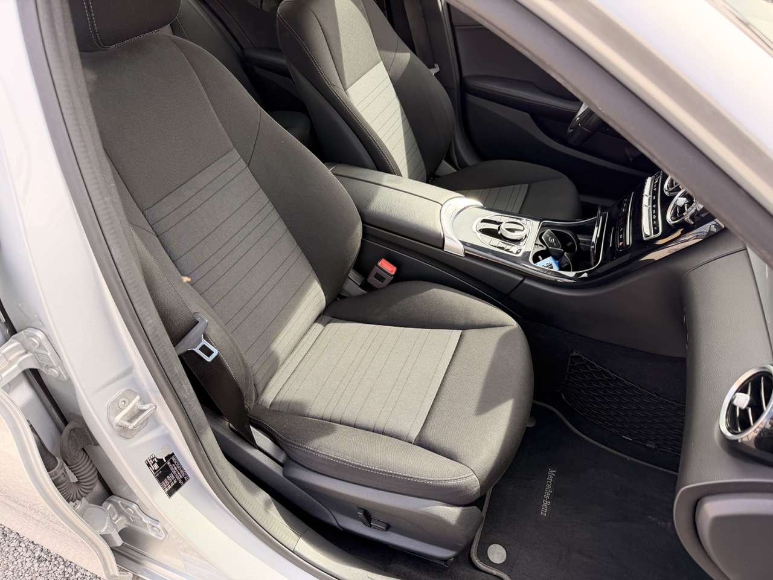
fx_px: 536
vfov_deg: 56.8
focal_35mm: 24
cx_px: 386
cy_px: 290
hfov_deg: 71.6
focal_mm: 6.76
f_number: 1.78
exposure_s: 1/329
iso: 100
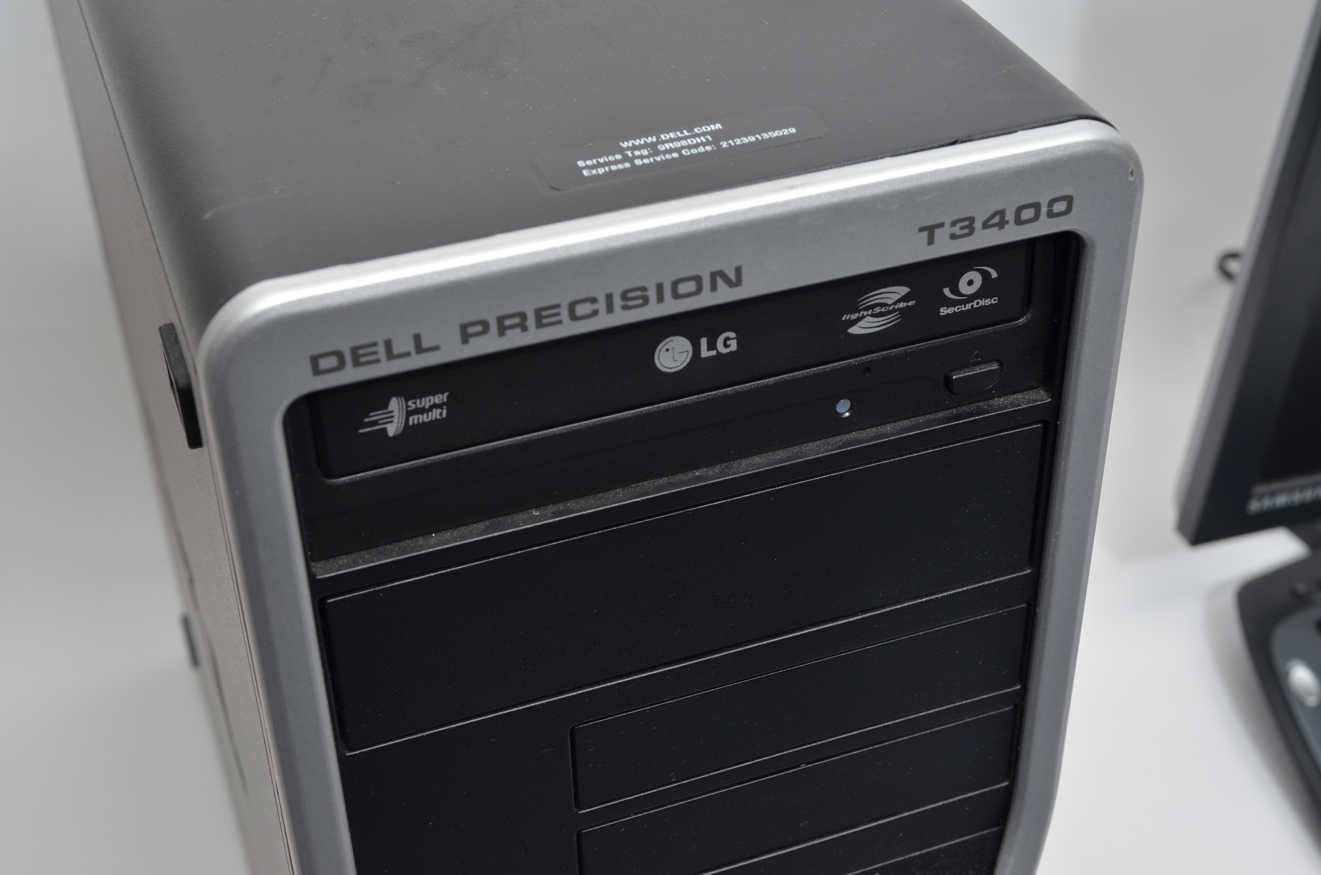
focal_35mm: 54
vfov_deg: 25.0
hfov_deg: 36.9
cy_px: 438
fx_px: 1977
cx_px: 660
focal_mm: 36
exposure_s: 1/125
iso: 250
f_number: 8
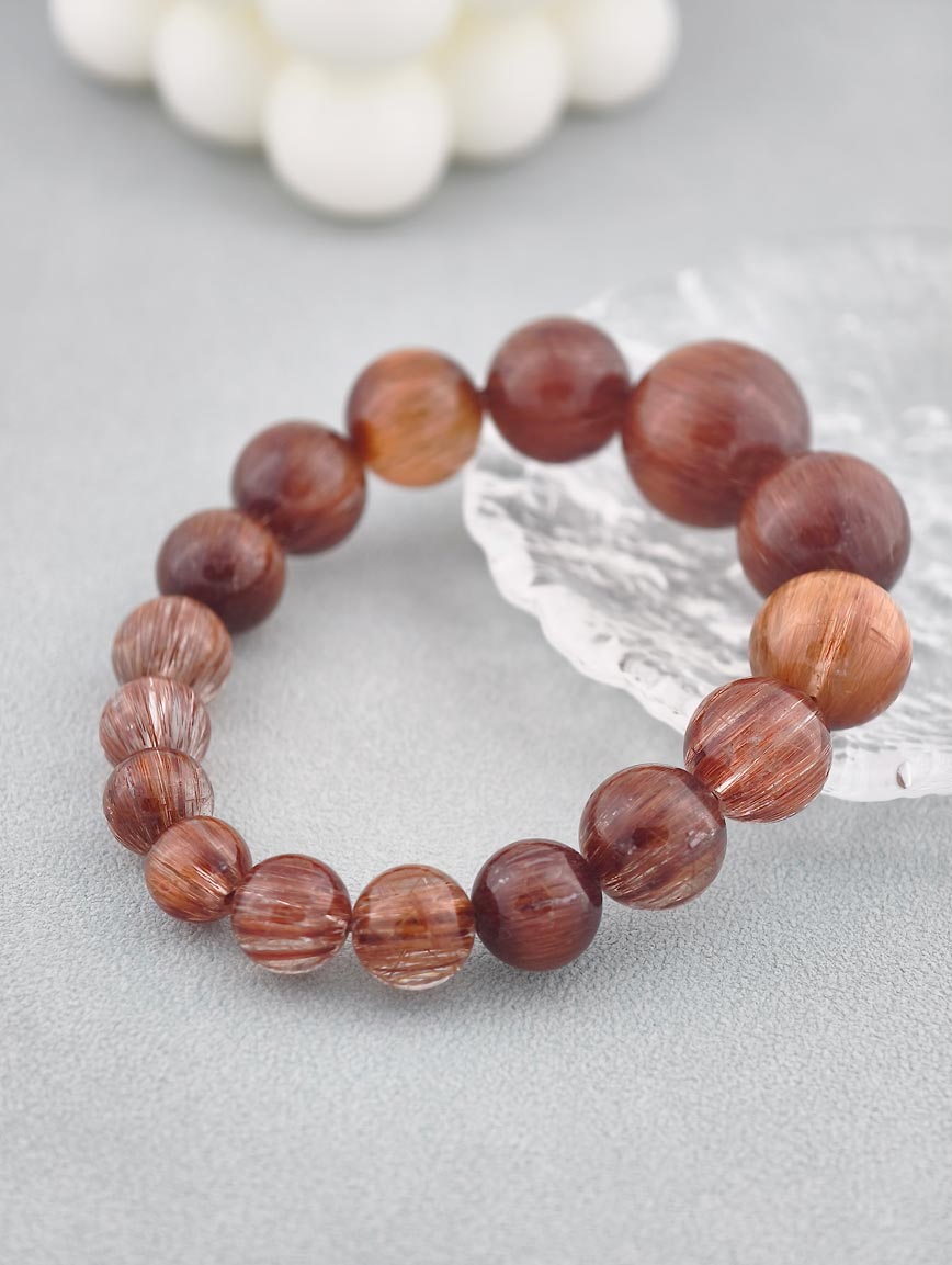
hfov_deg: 17.4
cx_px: 476
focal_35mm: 85
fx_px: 3109
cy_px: 632
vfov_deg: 23.0
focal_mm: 22.48
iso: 125
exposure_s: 1/160
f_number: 2.67
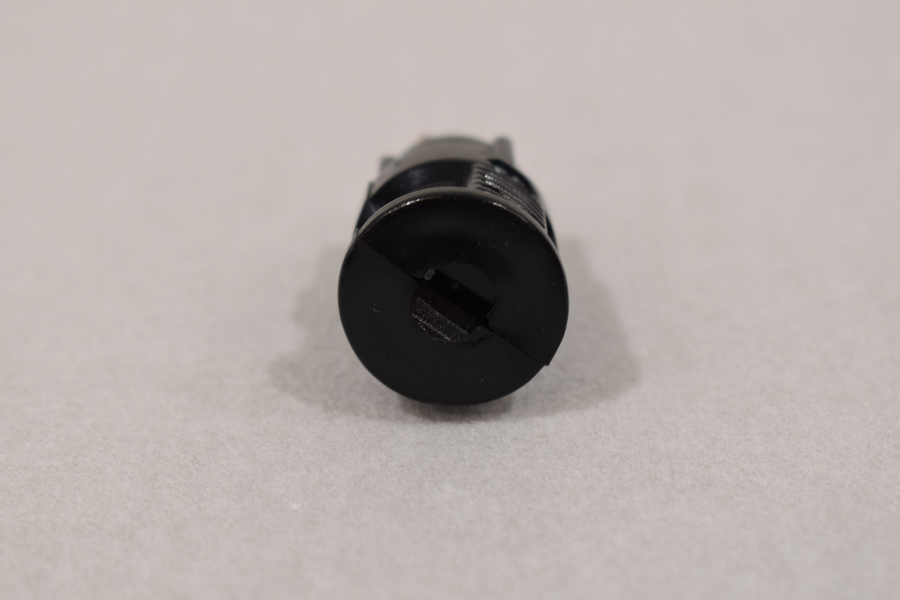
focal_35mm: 82
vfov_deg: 16.6
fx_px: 2062
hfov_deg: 24.6
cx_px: 450
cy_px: 300
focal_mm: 55
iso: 400
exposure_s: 1/60
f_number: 5.6
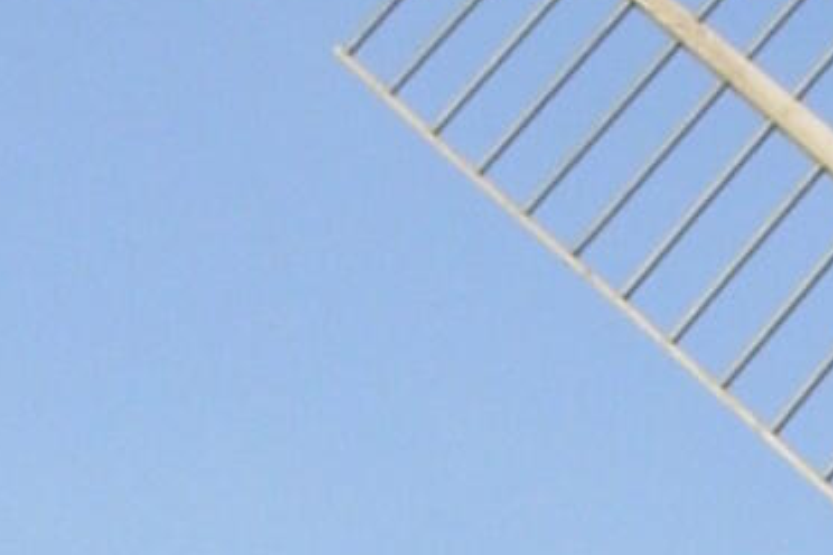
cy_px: 2043
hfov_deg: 7.3
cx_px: 1684
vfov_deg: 4.7
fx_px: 6293
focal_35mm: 272
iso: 50
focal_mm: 6.3
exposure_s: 1/724
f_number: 2.9
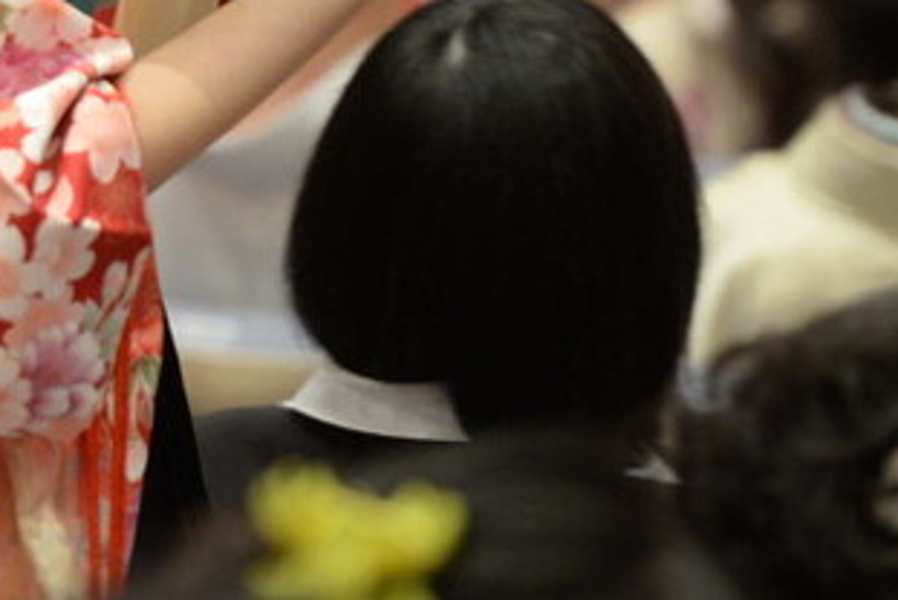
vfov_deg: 1.8
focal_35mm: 771
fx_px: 19250
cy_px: -379
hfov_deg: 2.7
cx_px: -110
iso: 1600
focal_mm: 200
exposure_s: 1/125
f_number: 2.8
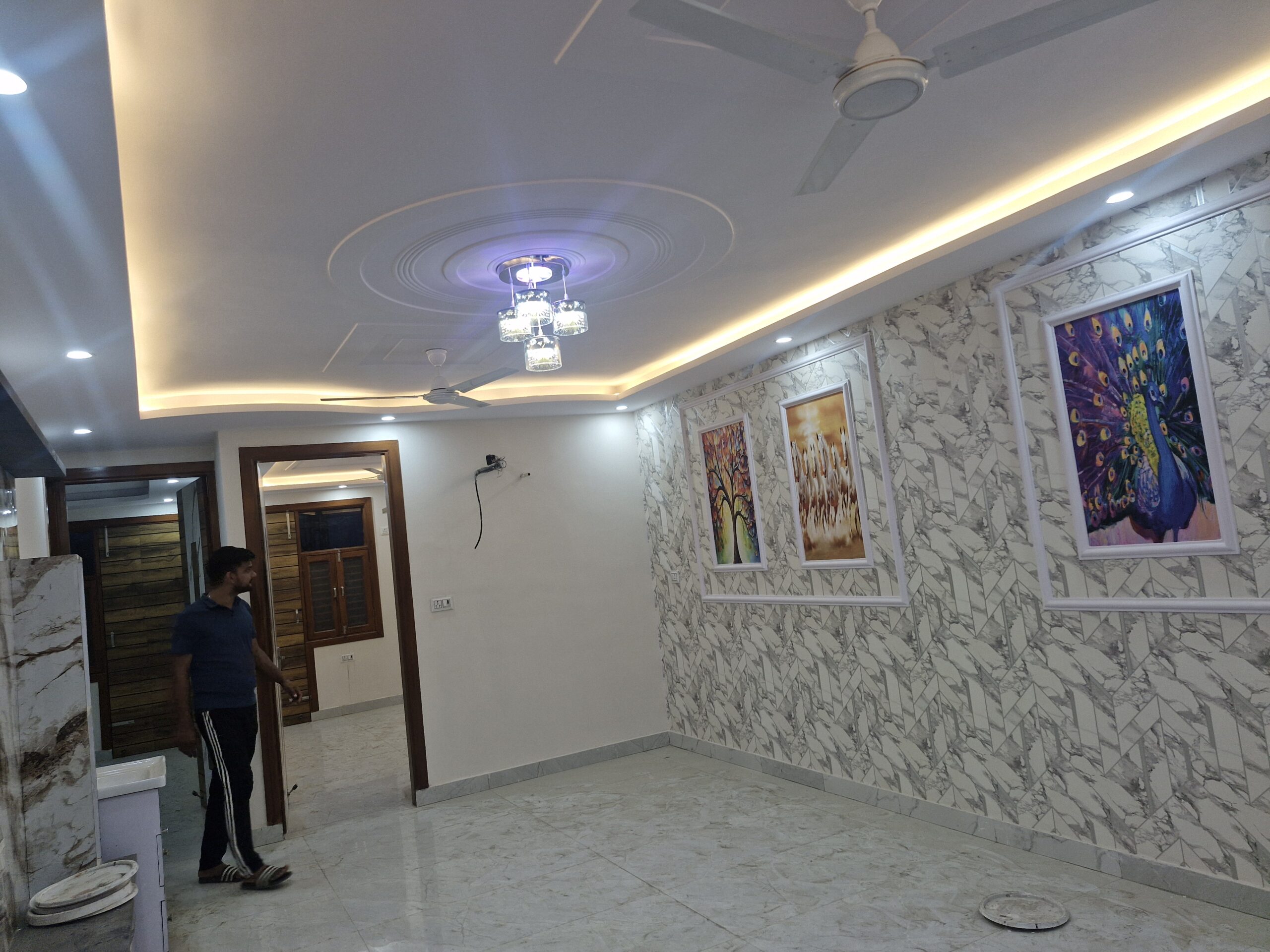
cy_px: 476
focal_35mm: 23
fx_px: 844
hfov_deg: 73.9
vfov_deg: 58.9
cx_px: 635
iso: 80
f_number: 1.8
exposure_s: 1/100
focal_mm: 5.54
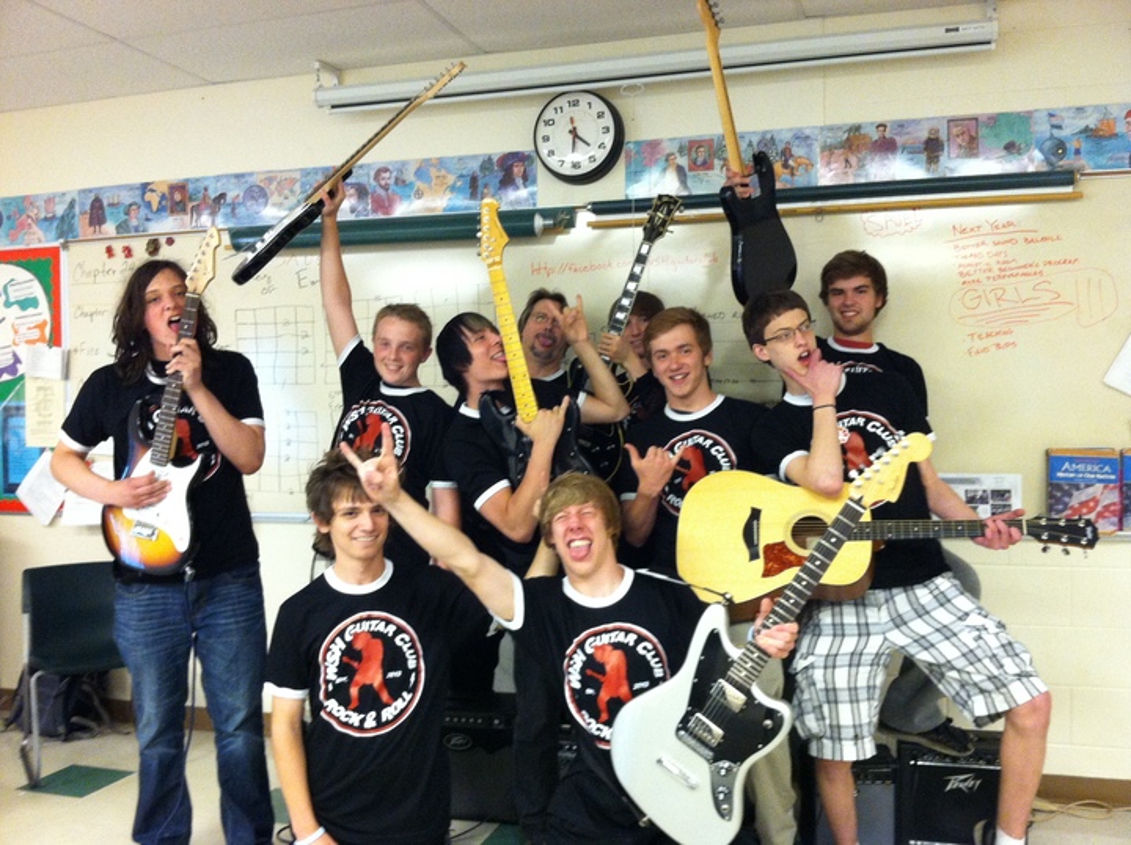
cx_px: 566
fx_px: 1142
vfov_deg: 40.6
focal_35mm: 35
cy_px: 422
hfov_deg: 52.7
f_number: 2.8
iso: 250
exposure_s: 1/15
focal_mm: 3.85
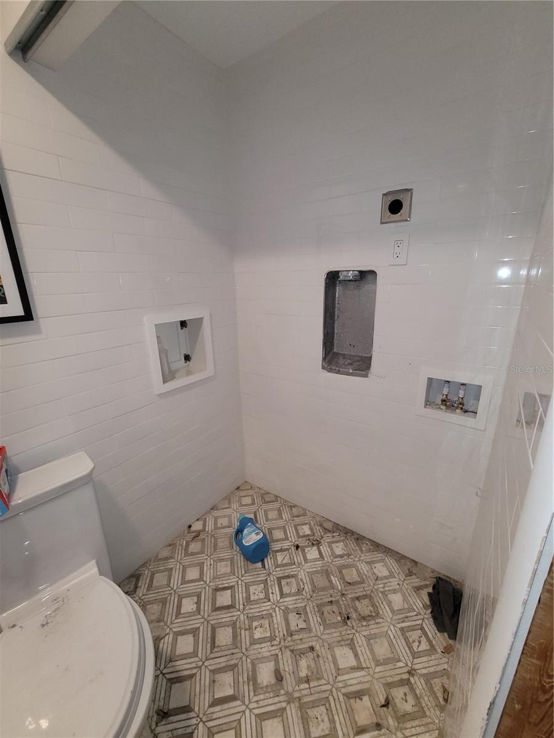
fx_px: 277
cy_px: 369
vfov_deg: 106.2
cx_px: 277
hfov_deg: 89.9
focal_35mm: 13
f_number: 2.2
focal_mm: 2.2
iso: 160
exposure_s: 1/60
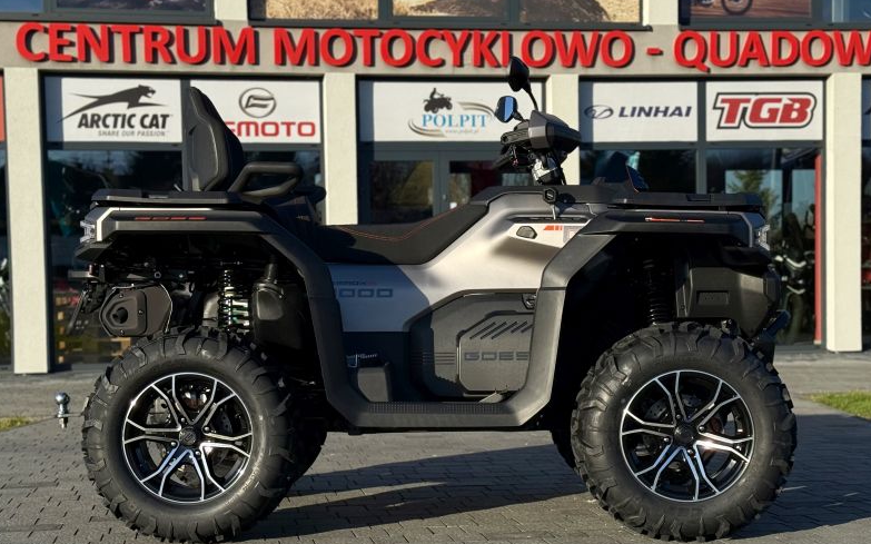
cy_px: 324
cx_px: 438
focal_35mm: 52
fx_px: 1234
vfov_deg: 24.8
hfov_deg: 38.9
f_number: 1.78
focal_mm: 6.76
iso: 64
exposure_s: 1/3378
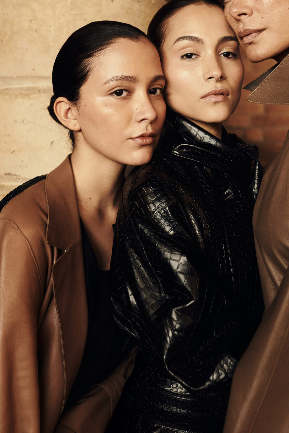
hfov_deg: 23.6
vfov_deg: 34.8
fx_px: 686
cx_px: 214
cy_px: 150
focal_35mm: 57
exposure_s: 1/100
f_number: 3.5
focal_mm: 35
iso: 1000
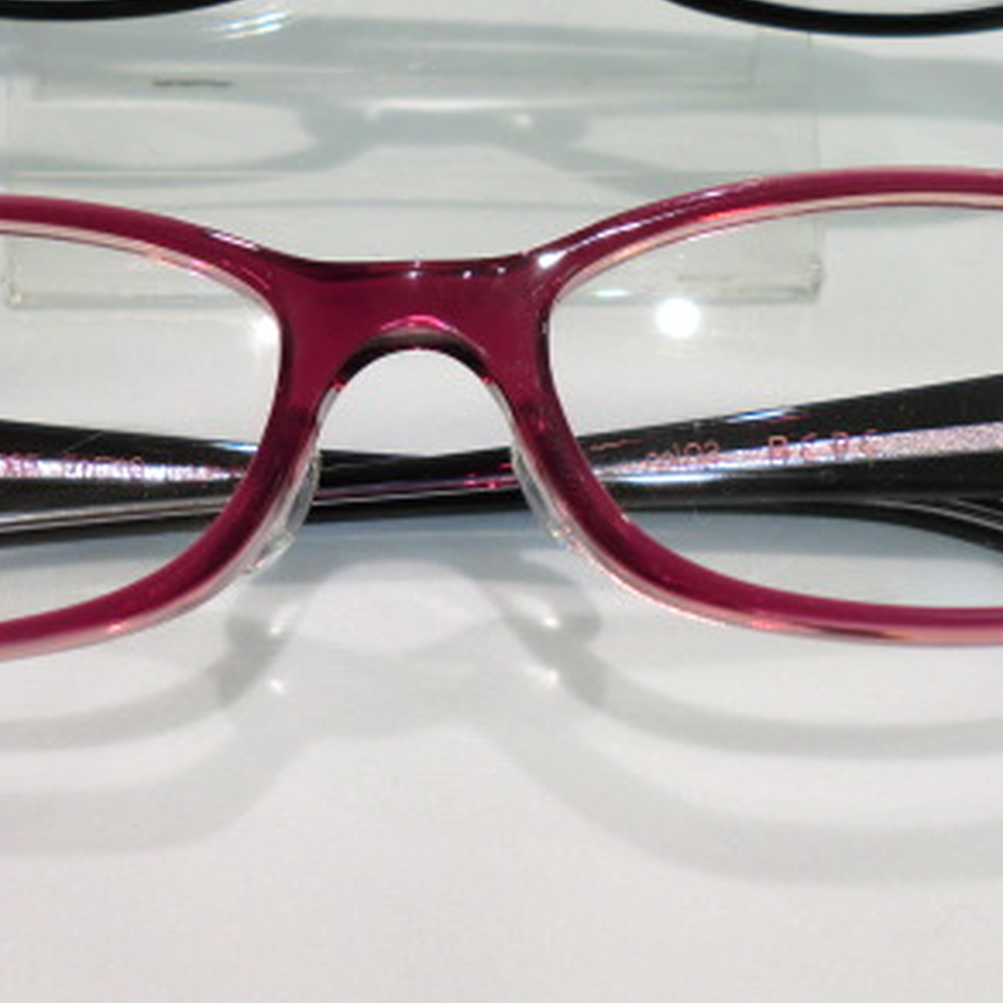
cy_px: 278
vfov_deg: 27.4
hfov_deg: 27.7
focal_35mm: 62
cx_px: 436
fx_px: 2032
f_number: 3.5
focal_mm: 5.8
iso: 100
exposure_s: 1/60
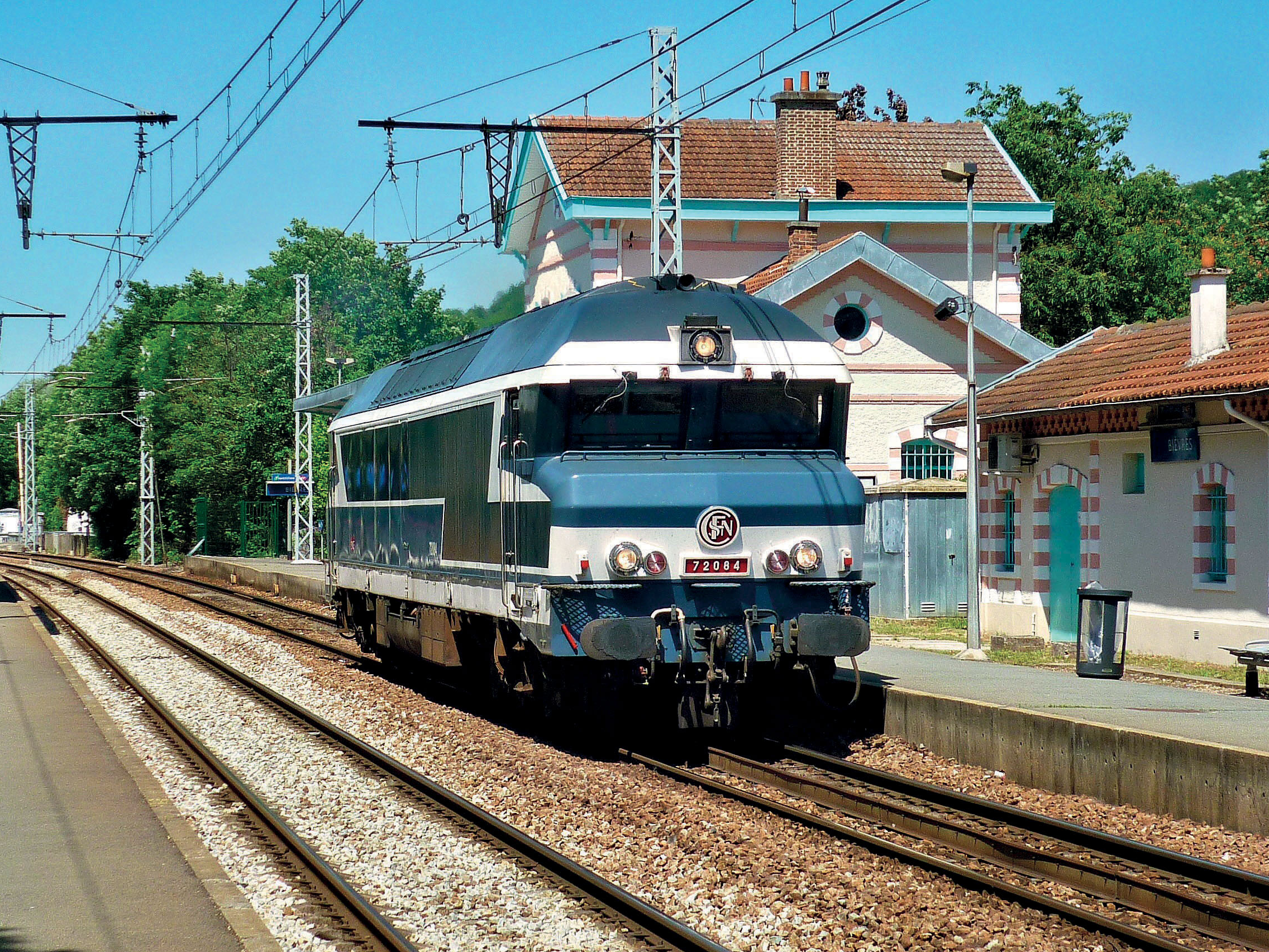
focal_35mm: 89
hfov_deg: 22.0
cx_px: 597
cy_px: 491
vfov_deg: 16.6
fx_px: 3263
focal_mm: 9.2
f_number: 3.4
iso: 80
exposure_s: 1/1000
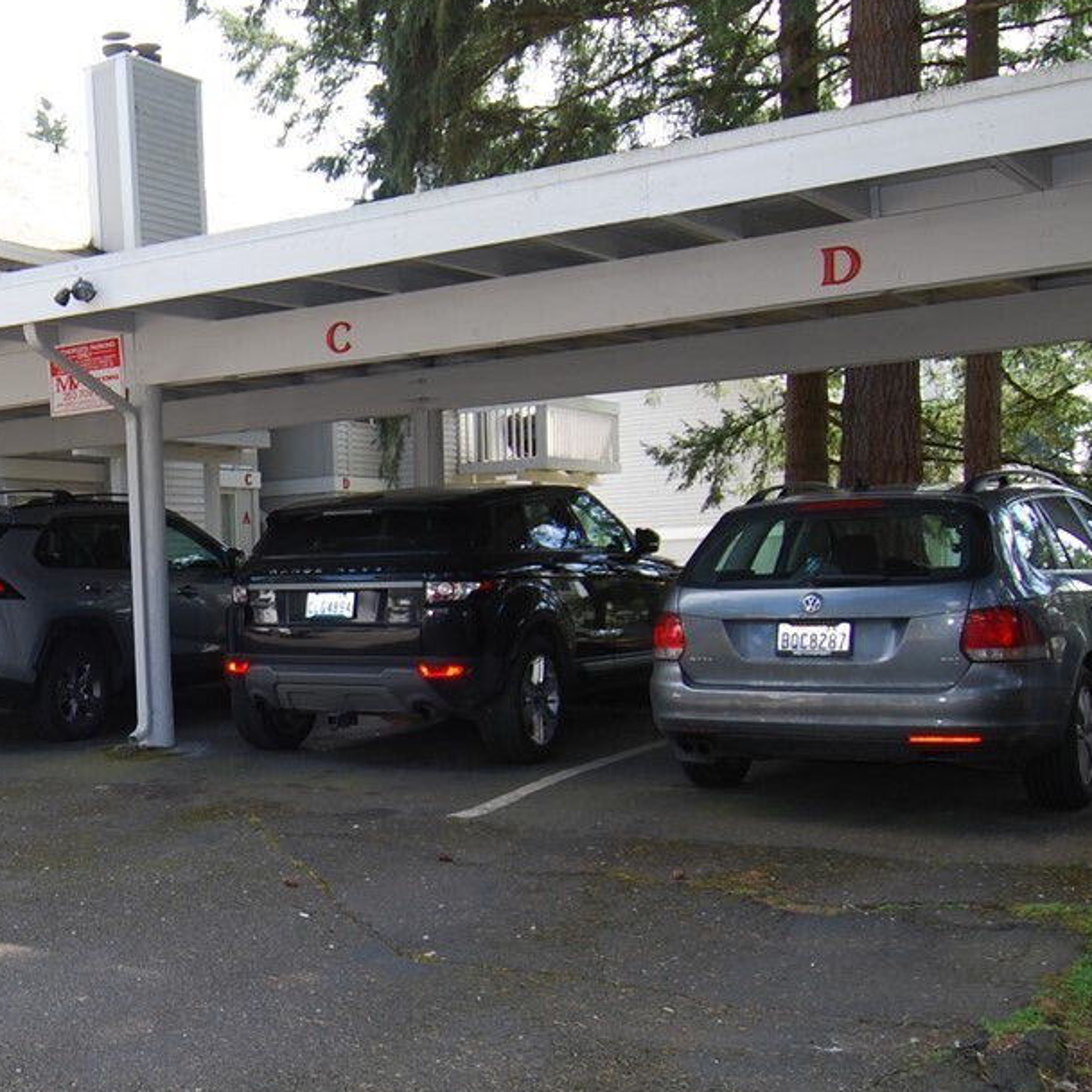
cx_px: 46
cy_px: 664
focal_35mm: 46
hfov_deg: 34.0
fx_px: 1648
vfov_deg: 36.5
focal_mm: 13
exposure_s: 1/125
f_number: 4
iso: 100
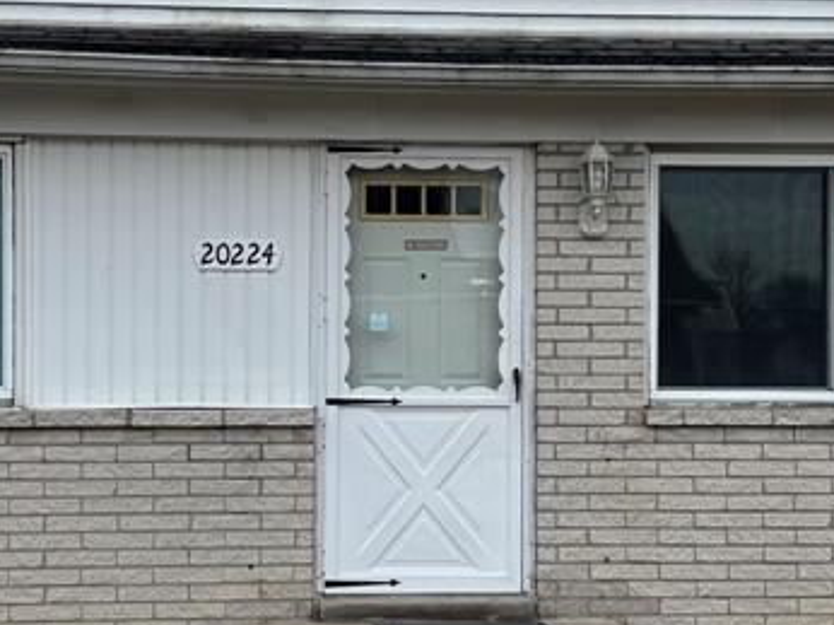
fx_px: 1854
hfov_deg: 25.4
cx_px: 403
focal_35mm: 77
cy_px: 328
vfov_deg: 19.1
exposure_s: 1/2571
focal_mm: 5.96
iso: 50
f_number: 1.6
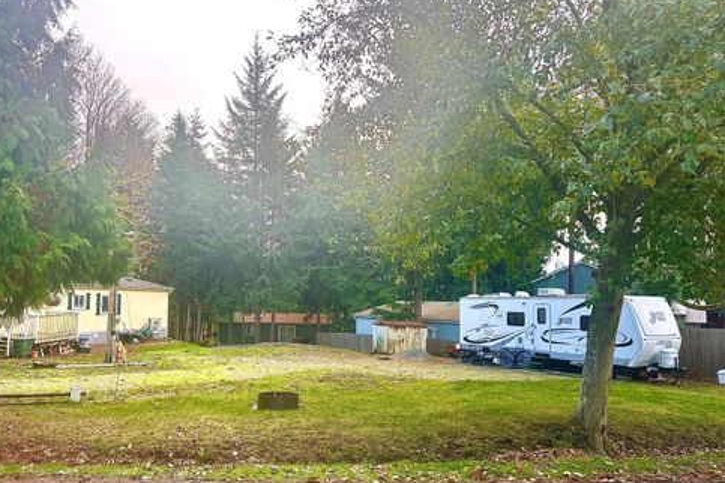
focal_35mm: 28
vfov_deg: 46.3
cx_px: 359
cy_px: 274
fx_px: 564
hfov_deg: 65.5
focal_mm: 5.7
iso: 50
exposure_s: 1/424
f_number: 1.5
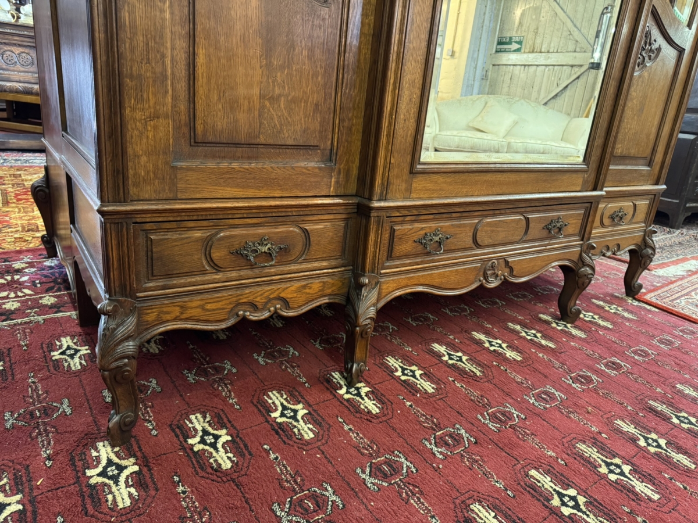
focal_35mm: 24
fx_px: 484
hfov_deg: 71.6
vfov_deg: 56.8
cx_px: 349
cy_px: 262
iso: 640
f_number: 1.78
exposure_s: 1/33
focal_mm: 6.76
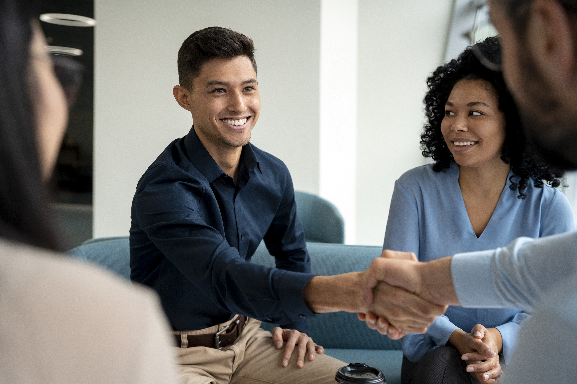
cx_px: 288
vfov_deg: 29.6
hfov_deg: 43.3
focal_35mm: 45
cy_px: 192
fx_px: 728
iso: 1000
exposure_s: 1/100
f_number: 3.5
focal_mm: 45.4
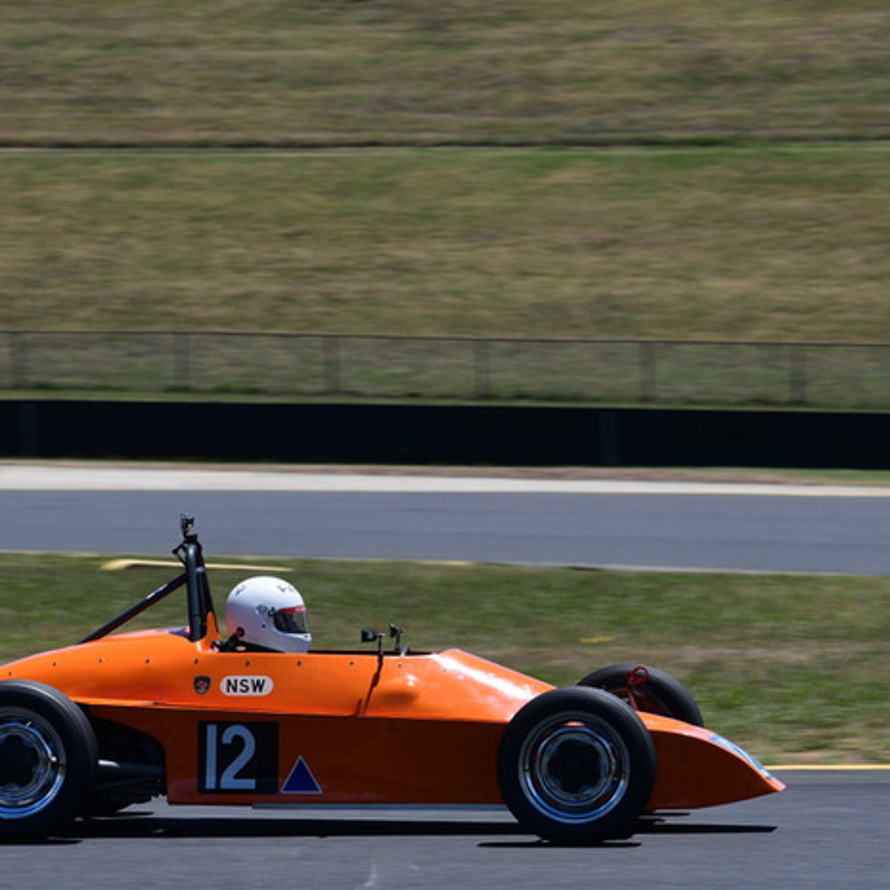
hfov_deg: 6.7
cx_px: 366
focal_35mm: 263
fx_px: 7650
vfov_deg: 6.7
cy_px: 500
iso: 160
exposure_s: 1/320
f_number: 11
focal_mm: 120
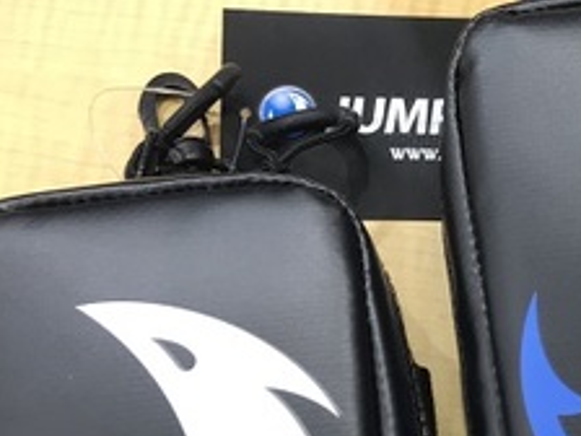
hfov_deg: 22.5
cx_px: 698
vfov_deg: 18.2
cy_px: 358
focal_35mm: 80
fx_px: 1343
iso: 32
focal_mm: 3.99
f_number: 1.8
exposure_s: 1/50
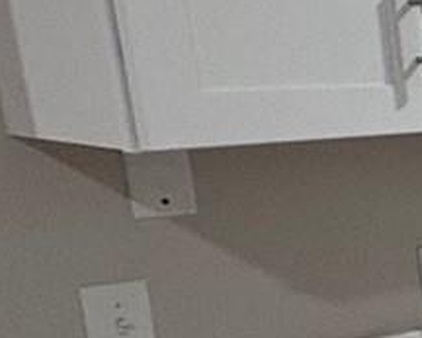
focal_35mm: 101
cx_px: 1119
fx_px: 1262
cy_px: 358
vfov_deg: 14.9
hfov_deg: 12.6
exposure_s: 1/120
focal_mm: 2.22
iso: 400
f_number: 2.2
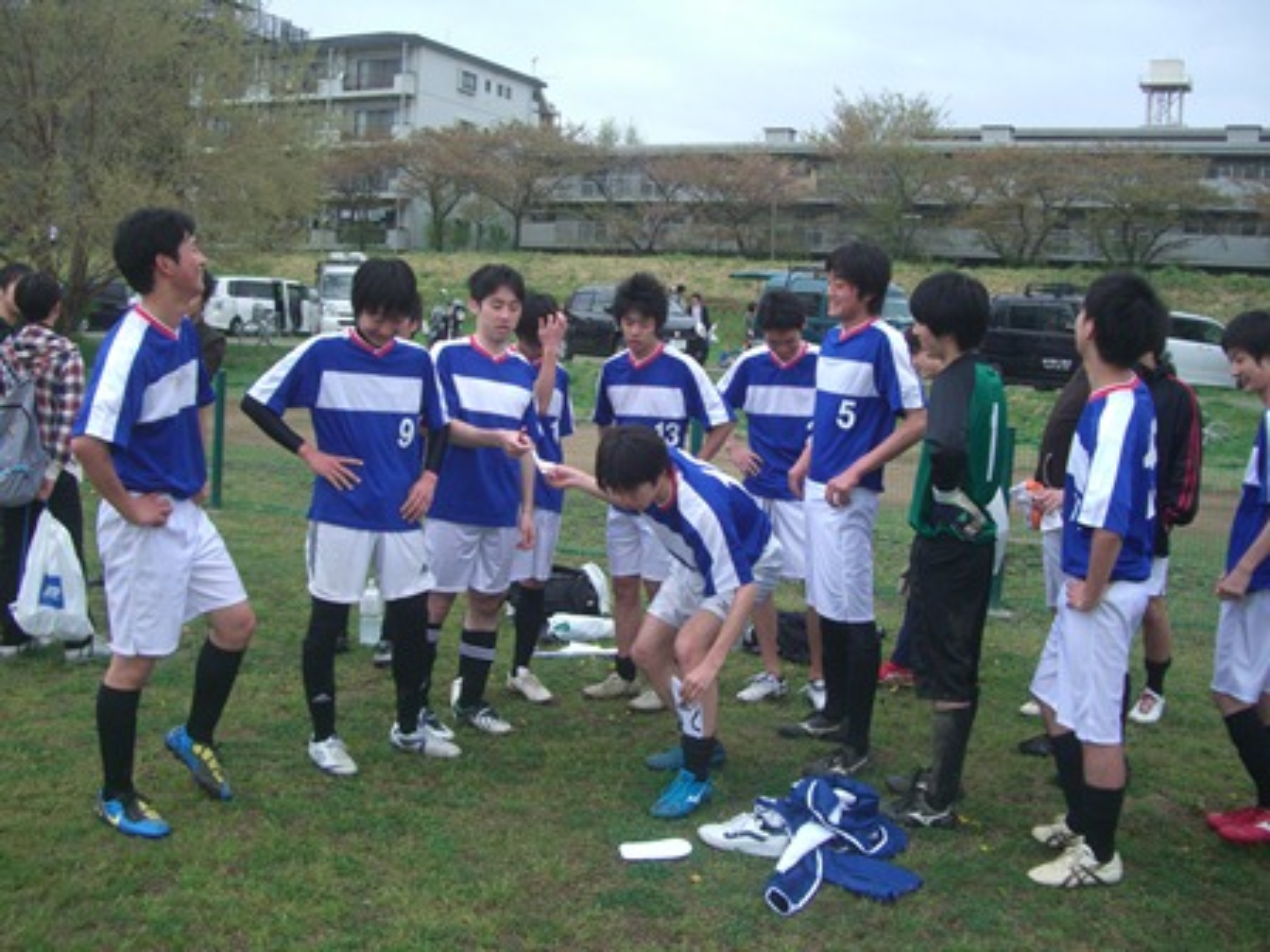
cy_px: 476
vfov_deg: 37.7
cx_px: 635
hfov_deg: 49.0
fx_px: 1394
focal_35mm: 38
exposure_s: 1/320
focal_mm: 7.9
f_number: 2.8
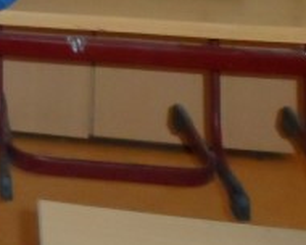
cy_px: -326
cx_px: -490
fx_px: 1331
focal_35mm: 147
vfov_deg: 9.5
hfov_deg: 10.7
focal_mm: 4.9
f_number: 3.1
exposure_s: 1/30
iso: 320
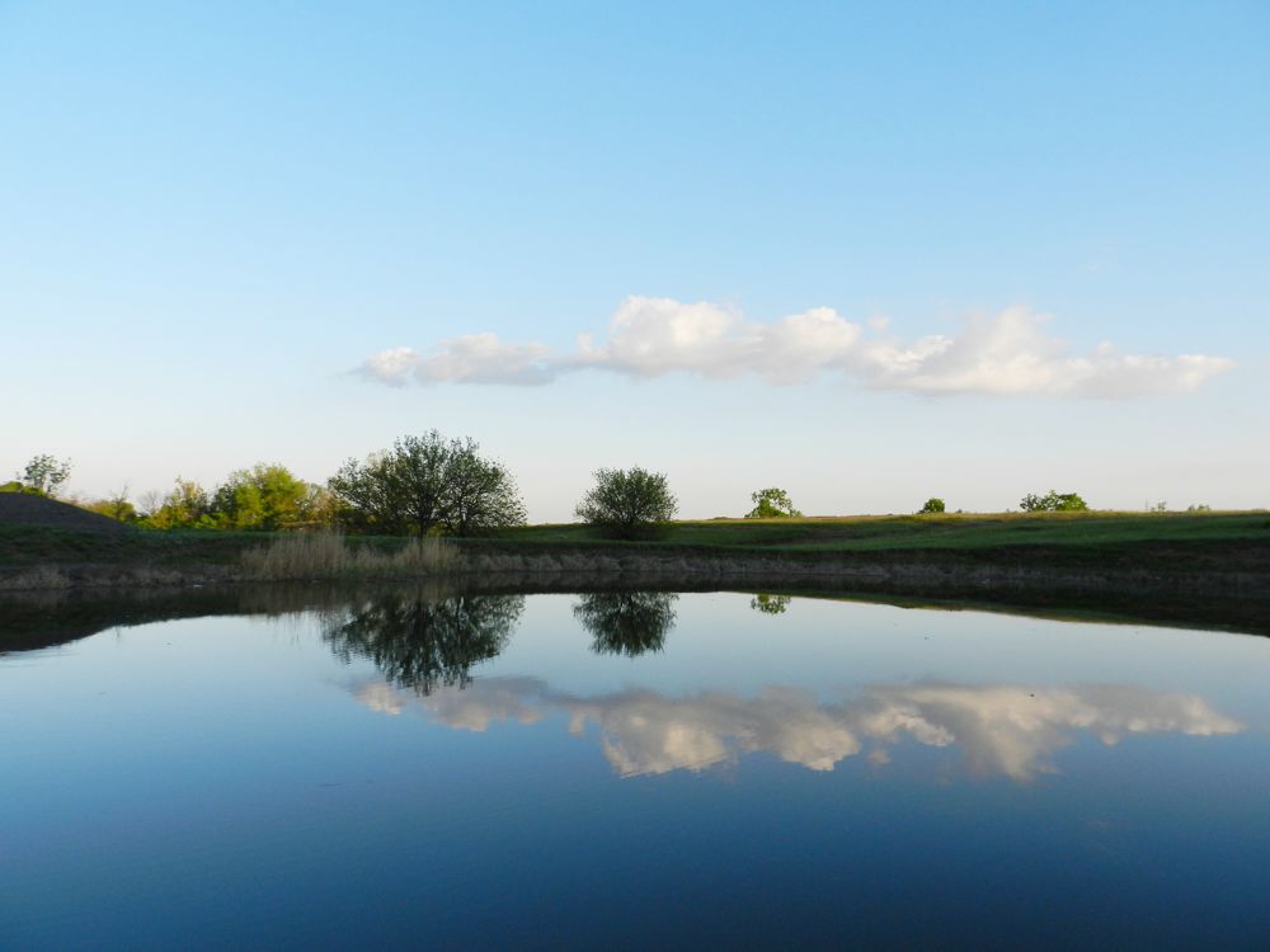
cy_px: 476
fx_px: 917
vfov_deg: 54.9
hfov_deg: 69.4
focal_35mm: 25
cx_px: 635
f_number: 3.5
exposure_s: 1/500
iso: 160
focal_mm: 4.5
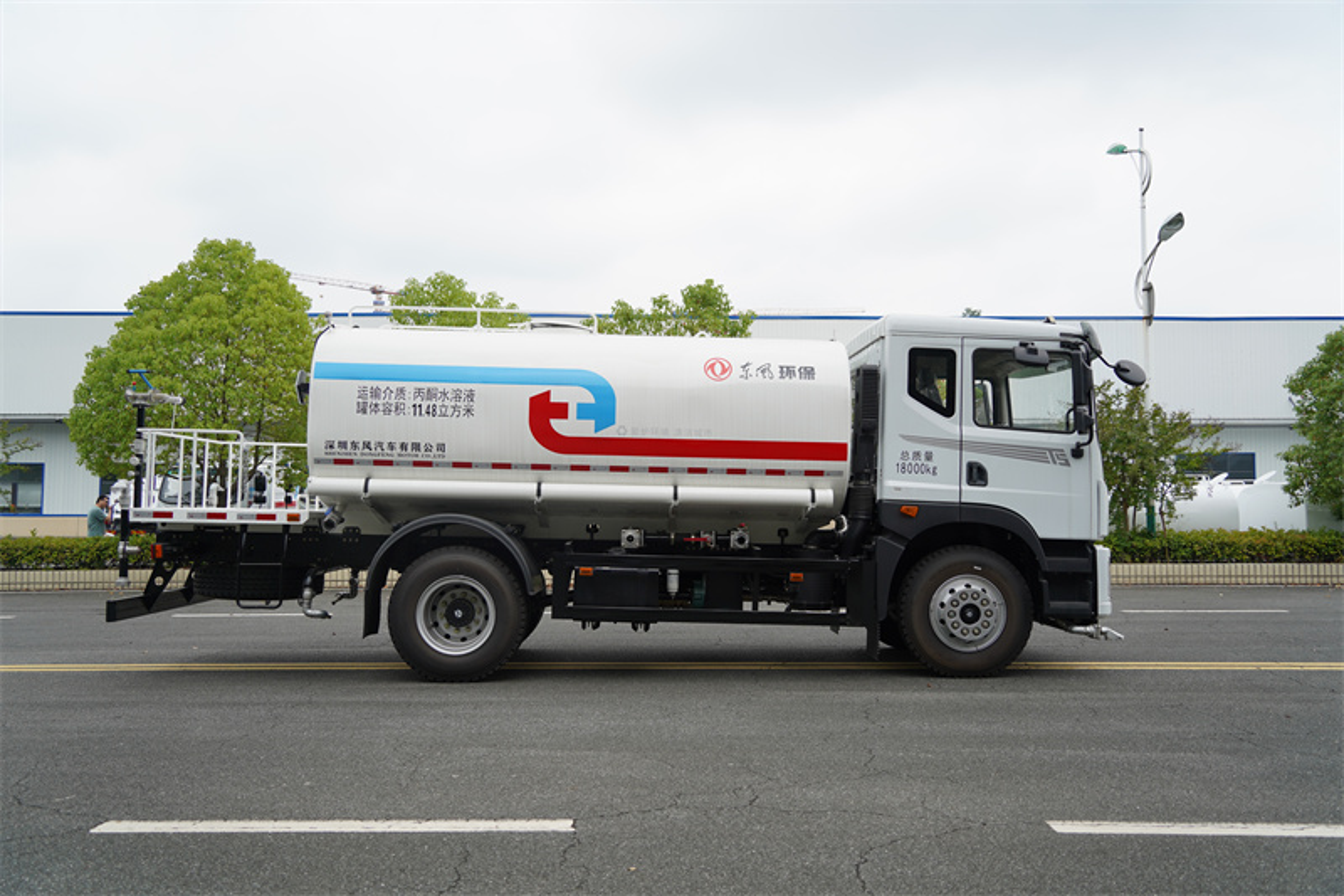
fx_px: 1232
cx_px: 672
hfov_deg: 57.2
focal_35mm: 33
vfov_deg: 40.0
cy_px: 448
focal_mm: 33
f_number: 3.5
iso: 100
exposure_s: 1/400
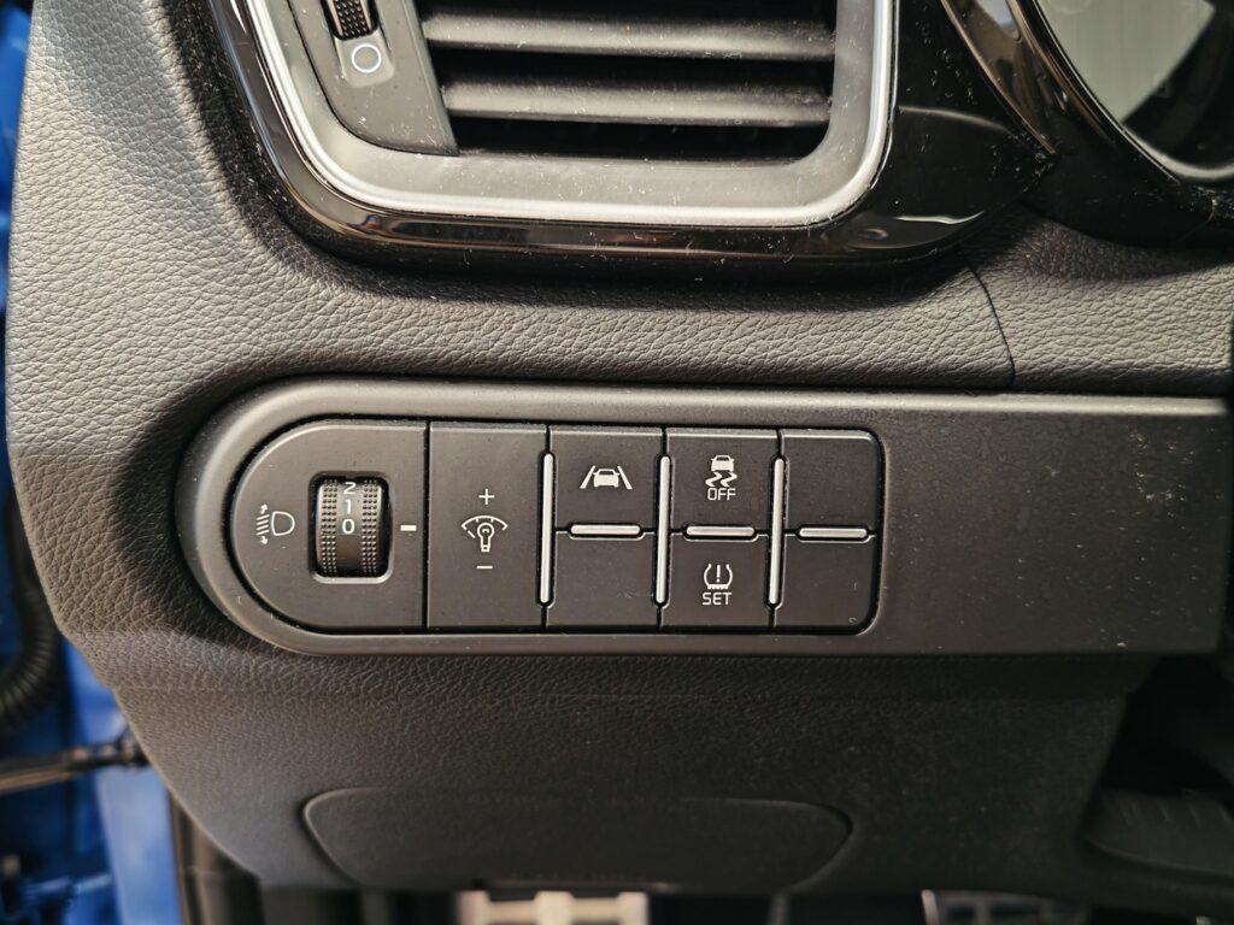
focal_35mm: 32
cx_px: 617
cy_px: 462
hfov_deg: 56.8
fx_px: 1141
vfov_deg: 44.2
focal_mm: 5.4
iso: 320
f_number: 1.6
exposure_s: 1/50
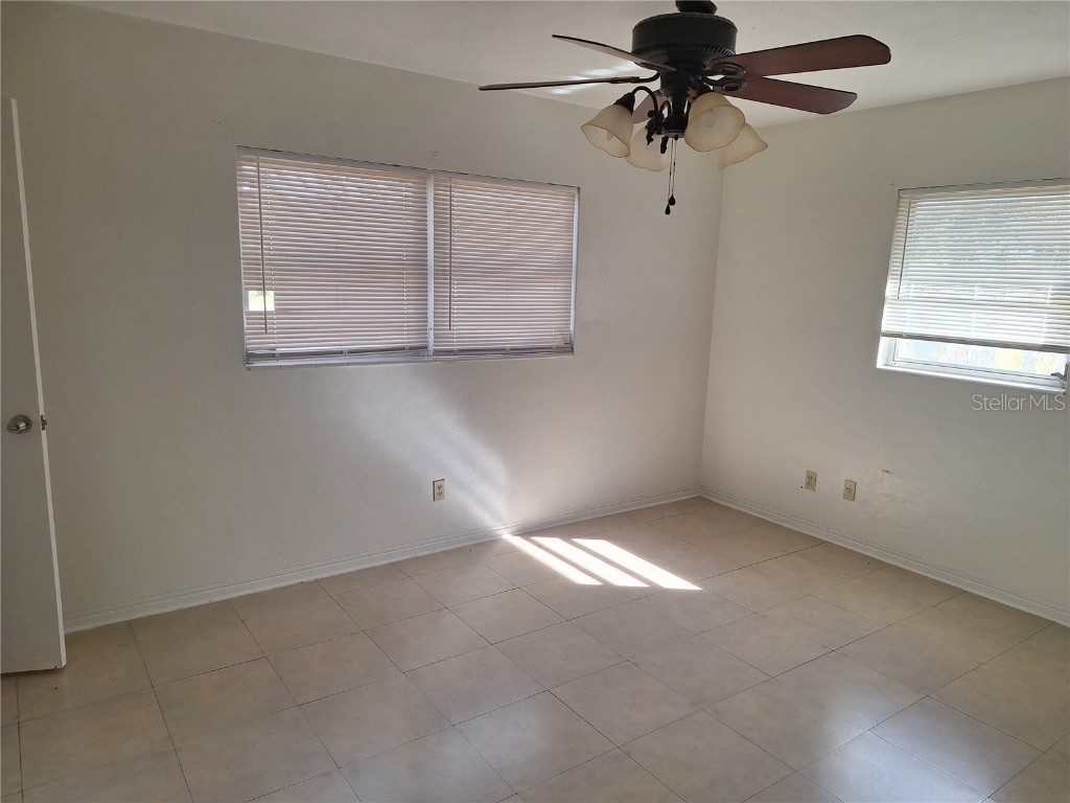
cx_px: 535
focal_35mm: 23
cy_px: 402
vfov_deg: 58.9
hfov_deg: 73.9
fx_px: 711
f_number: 1.8
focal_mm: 5.54
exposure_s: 1/141
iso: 40
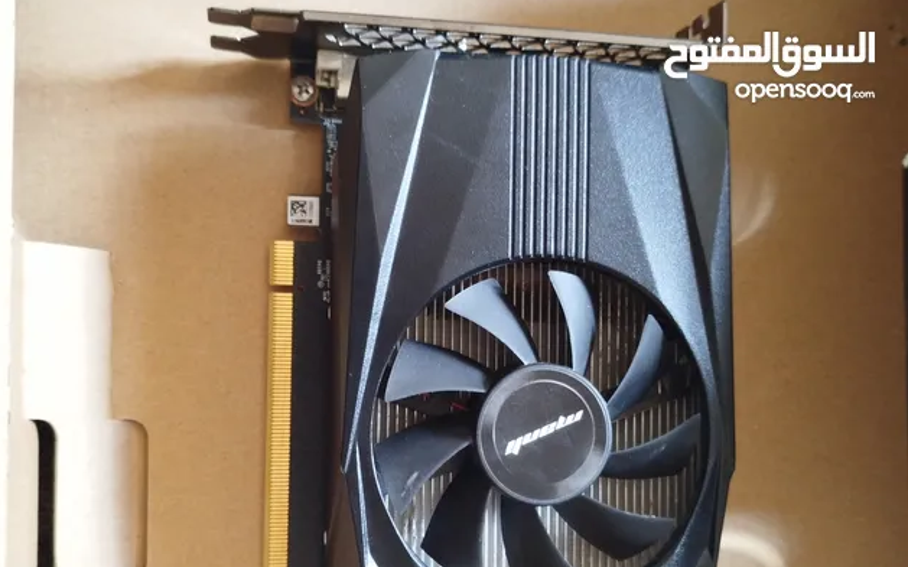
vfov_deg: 31.1
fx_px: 1014
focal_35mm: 41
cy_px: 343
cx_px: 448
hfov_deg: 48.2
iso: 640
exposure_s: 1/17
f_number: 1.7
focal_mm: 5.31
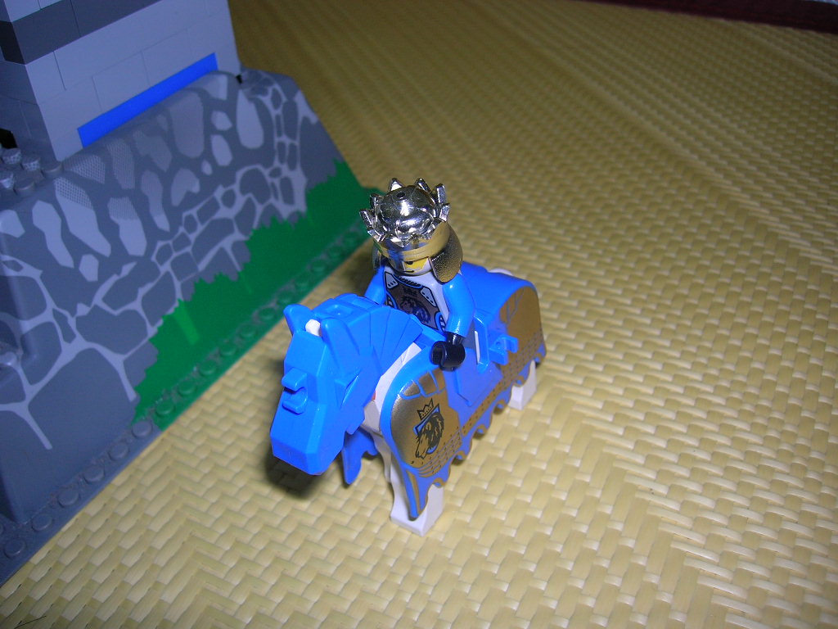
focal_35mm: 34
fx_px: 823
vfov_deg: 41.8
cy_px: 314
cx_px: 419
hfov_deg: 54.0
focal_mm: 5.7
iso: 50
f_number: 2.9
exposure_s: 1/60.1
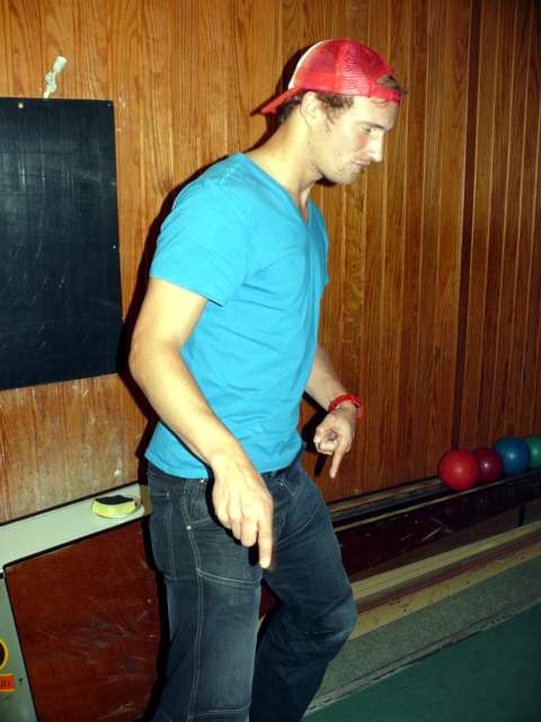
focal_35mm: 35
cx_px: 270
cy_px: 361
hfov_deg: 40.7
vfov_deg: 52.6
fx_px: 729
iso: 100
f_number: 2.8
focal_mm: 7.4
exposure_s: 1/30
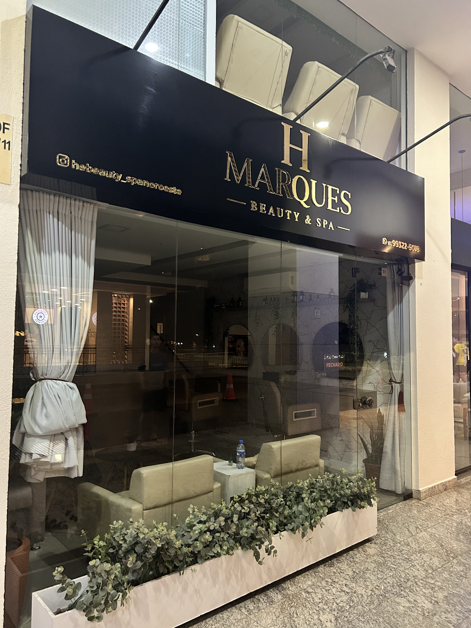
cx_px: 236
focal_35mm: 26
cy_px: 314
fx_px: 472
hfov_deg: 53.1
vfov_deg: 67.3
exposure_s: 1/30
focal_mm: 5.7
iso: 640
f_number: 1.5
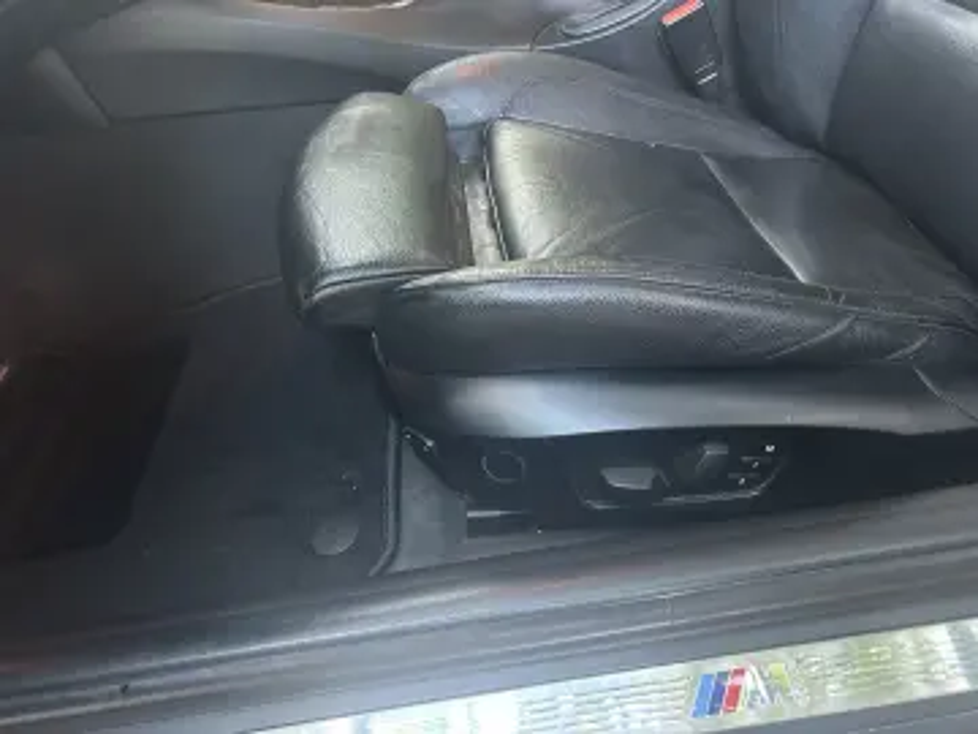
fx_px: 735
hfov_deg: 67.3
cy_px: 367
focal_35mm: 26
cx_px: 489
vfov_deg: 53.1
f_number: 1.5
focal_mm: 5.7
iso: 640
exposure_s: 1/40
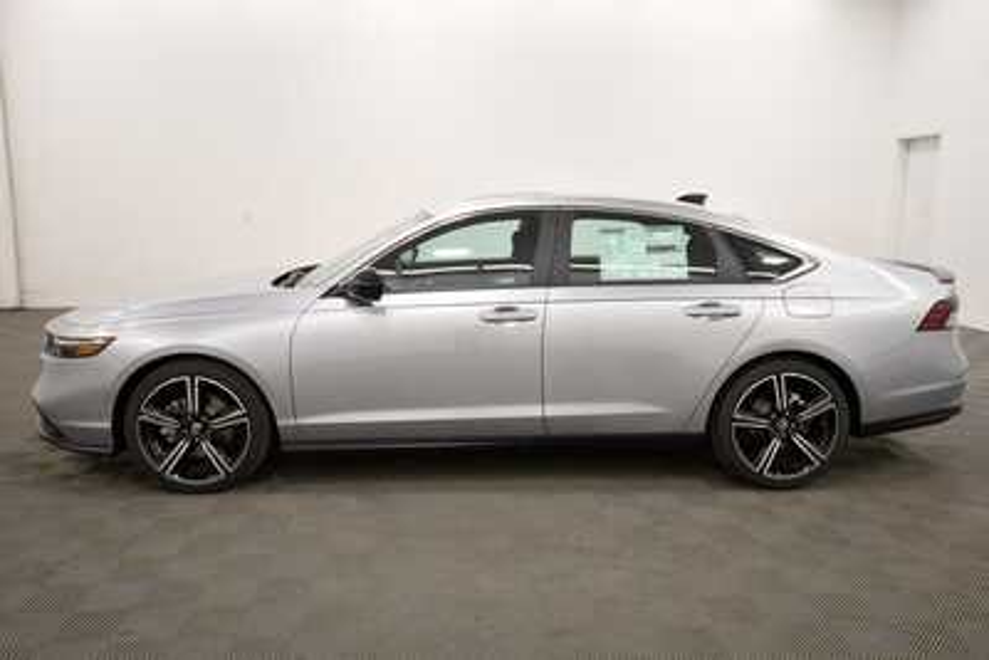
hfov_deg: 67.4
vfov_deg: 48.0
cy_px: 330
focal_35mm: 27
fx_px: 742
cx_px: 494
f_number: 5.6
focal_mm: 18
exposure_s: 1/160
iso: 800
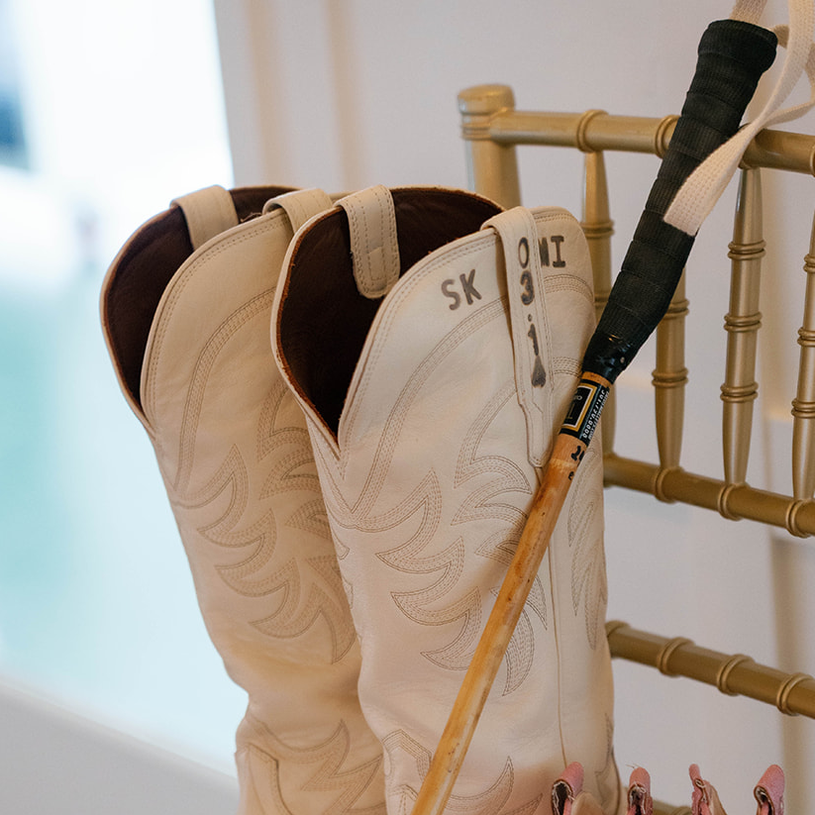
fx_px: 3303
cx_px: 432
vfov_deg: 14.0
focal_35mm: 124
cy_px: 697
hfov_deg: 14.1
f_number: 2.8
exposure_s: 1/200
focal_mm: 75
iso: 1600
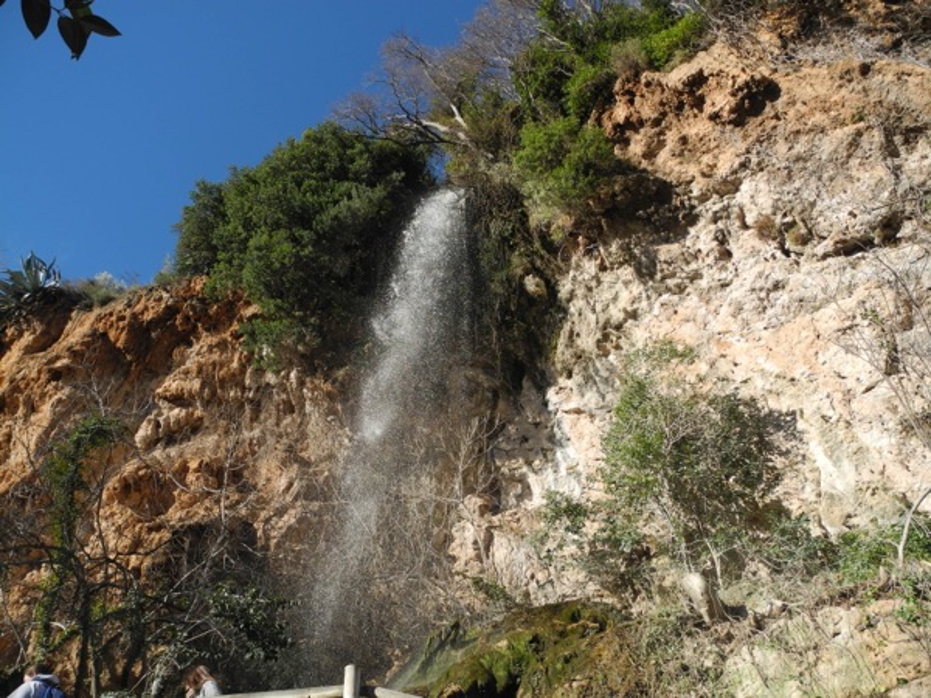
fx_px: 807
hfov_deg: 60.0
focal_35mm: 30
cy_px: 349
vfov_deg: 46.8
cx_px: 466
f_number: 3.2
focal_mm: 6.4
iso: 100
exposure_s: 1/1000
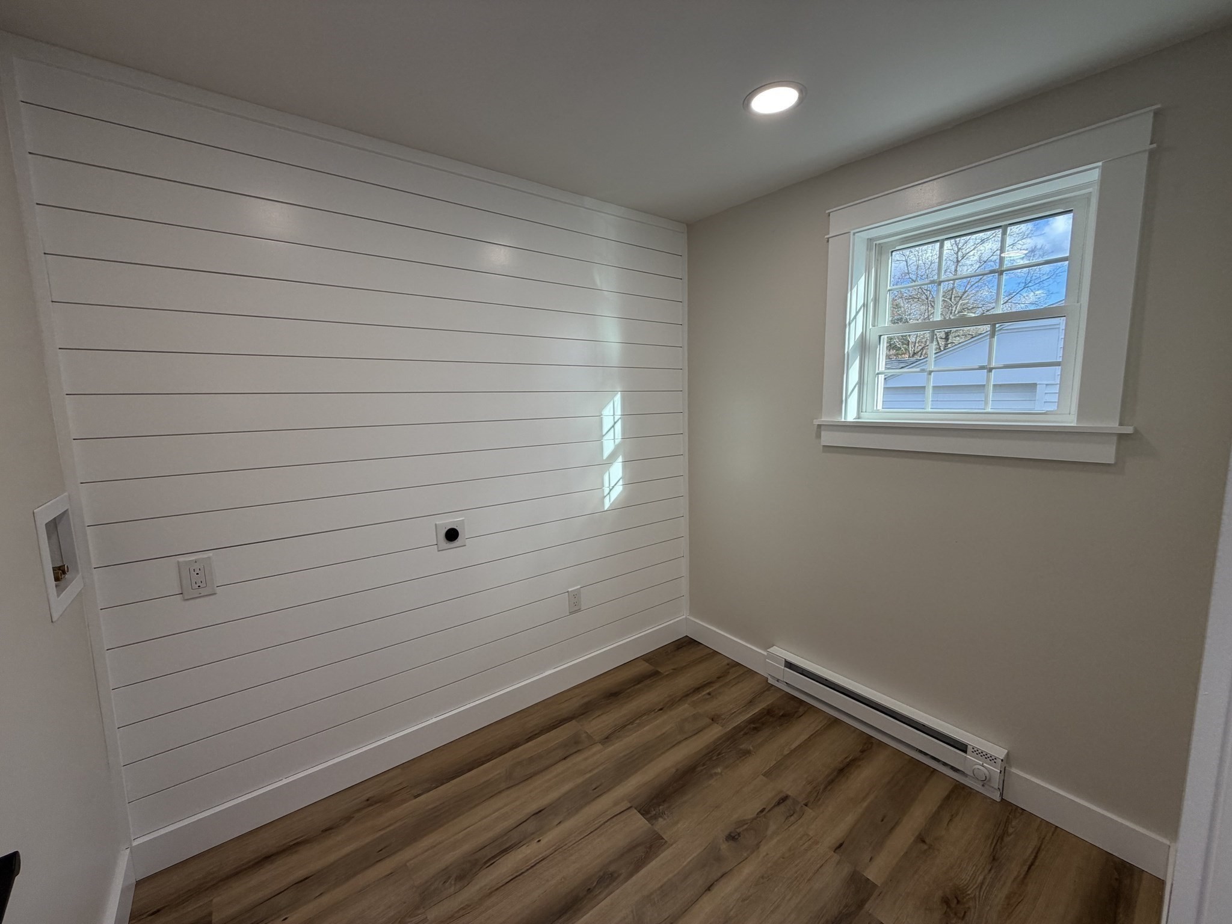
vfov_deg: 85.7
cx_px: 616
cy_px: 462
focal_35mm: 14
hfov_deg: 102.1
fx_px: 498
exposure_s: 1/120
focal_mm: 2.22
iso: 50
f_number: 2.2
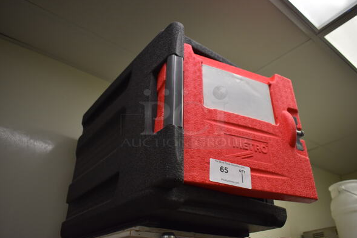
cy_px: 117
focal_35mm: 28
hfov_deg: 65.4
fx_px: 278
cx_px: 185
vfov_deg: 46.5
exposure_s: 1/200
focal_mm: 18
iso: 800
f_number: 3.5
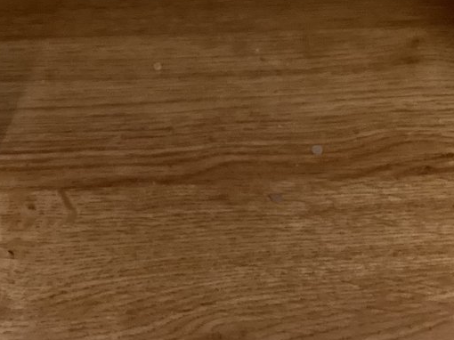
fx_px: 1206
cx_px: 238
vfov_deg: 15.2
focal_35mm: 92
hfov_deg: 21.3
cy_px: -120
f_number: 2.4
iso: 320
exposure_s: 1/40
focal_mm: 3.3
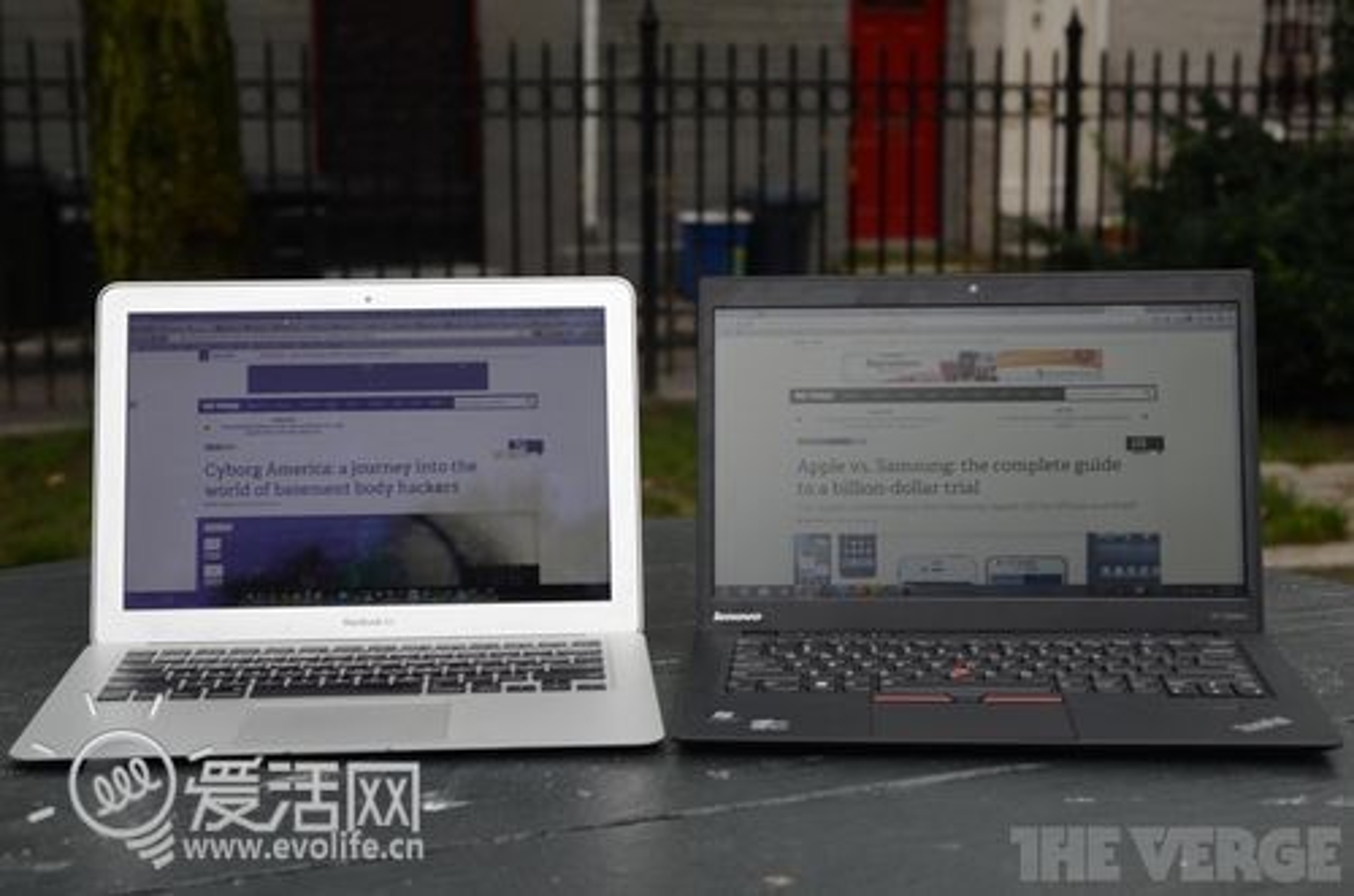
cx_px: 677
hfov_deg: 33.5
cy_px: 448
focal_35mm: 60
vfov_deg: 22.5
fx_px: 2252
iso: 560
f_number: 5.6
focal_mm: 40
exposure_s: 1/40
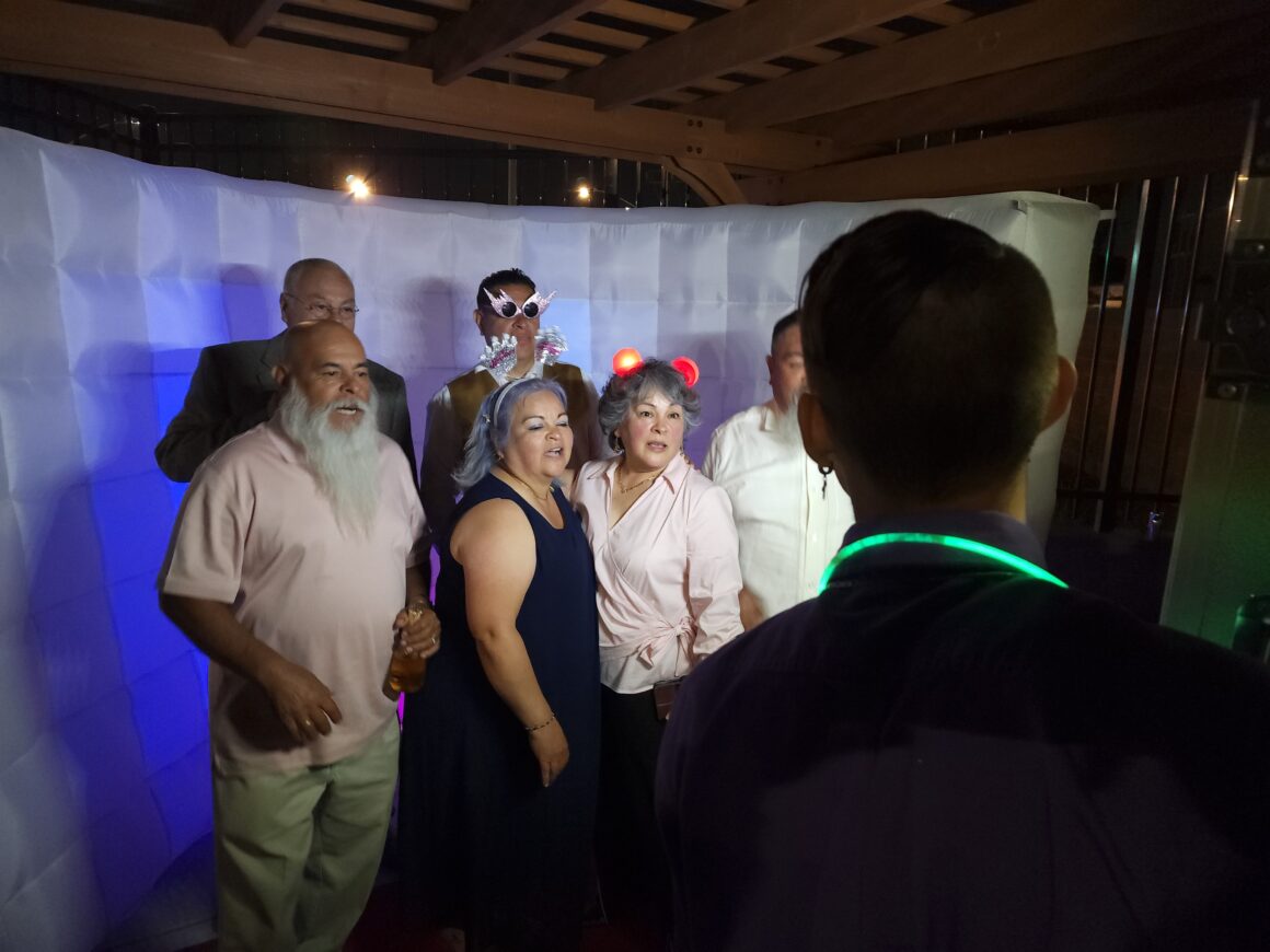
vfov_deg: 58.9
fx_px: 844
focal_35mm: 23
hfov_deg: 73.9
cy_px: 476
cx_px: 635
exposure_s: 1/18
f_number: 1.8
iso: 500
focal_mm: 6.4
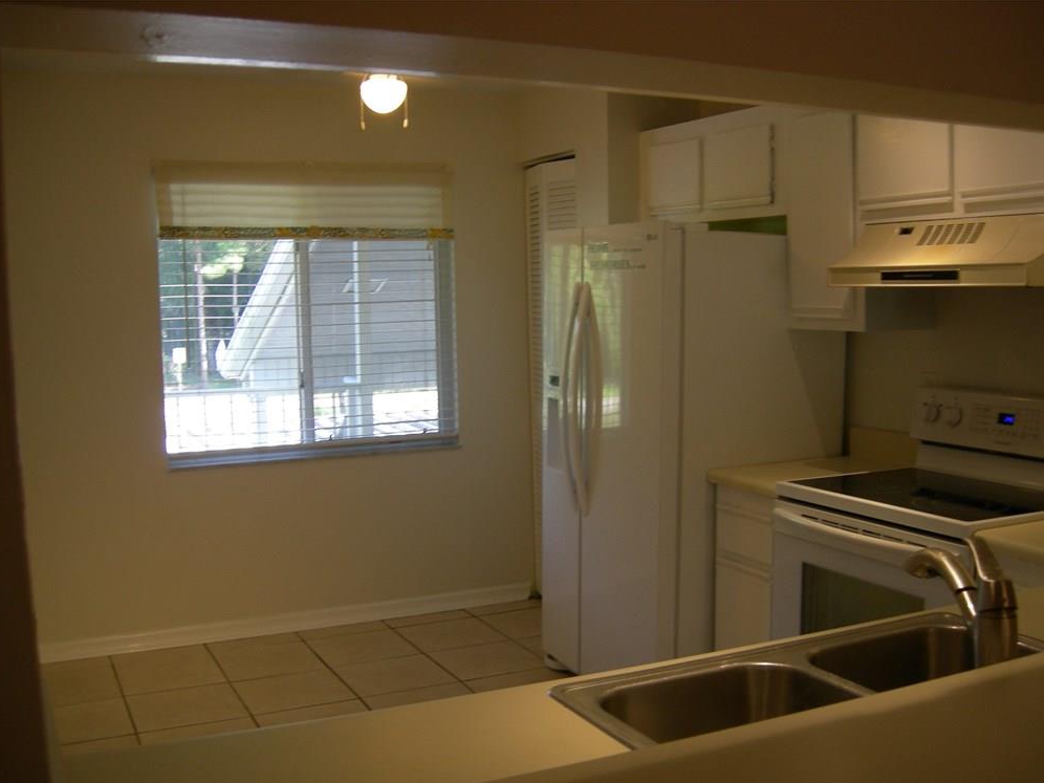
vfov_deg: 38.7
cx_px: 524
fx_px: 1116
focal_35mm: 37
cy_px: 401
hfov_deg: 50.1
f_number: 2.7
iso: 64
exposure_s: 1/36.7
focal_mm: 7.5
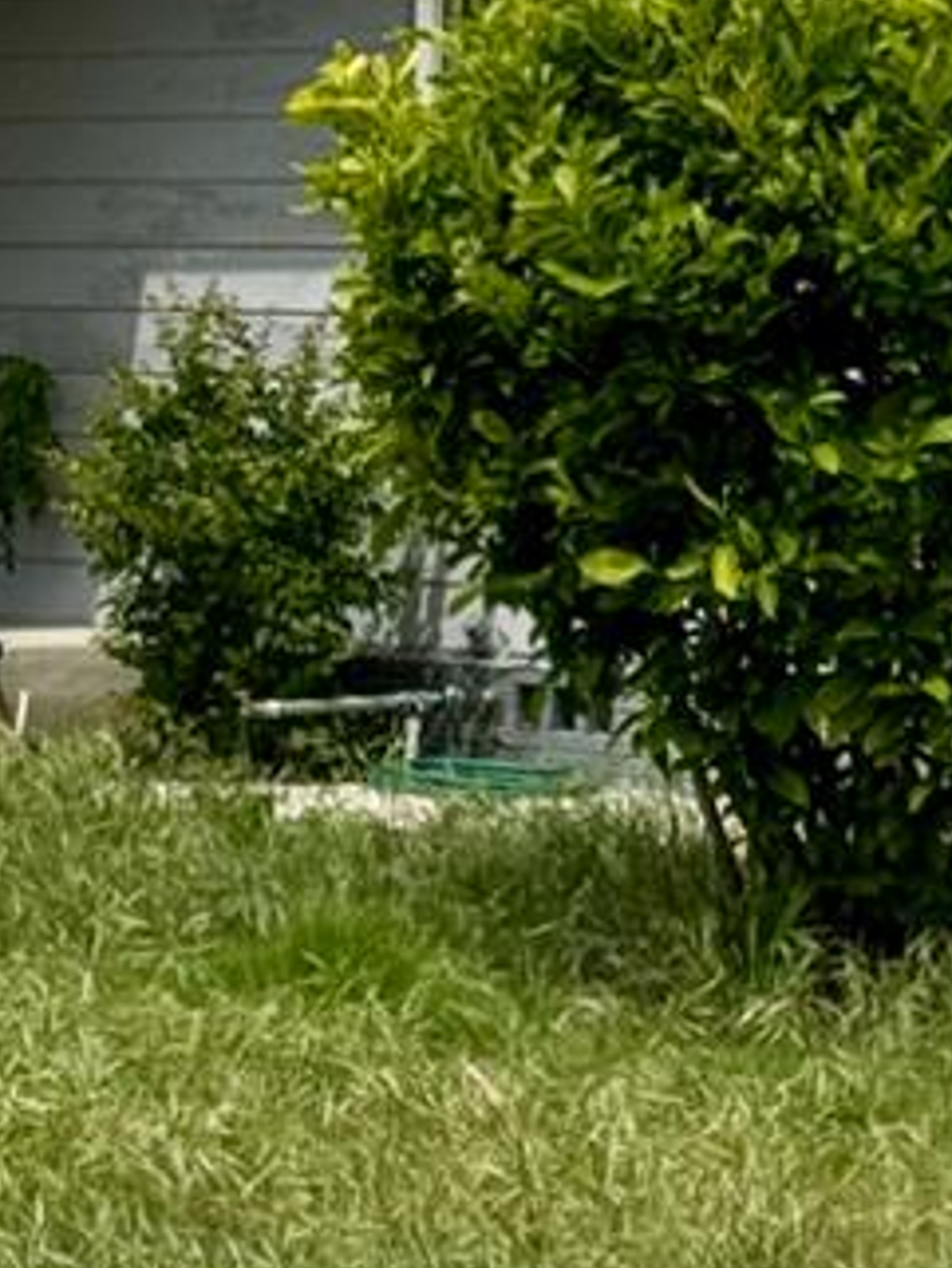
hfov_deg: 6.6
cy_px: 371
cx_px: -2
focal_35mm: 224
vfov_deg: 8.8
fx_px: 8208
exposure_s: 1/9009
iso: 64
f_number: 1.78
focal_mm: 6.76
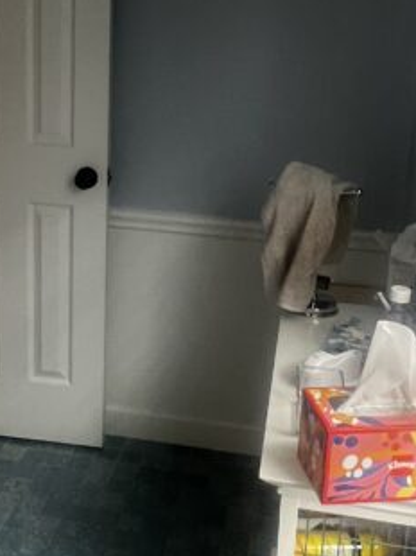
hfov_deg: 33.4
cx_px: 161
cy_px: 190
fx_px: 690
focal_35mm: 43
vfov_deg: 43.3
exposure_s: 1/60
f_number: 1.8
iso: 250
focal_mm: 1.57
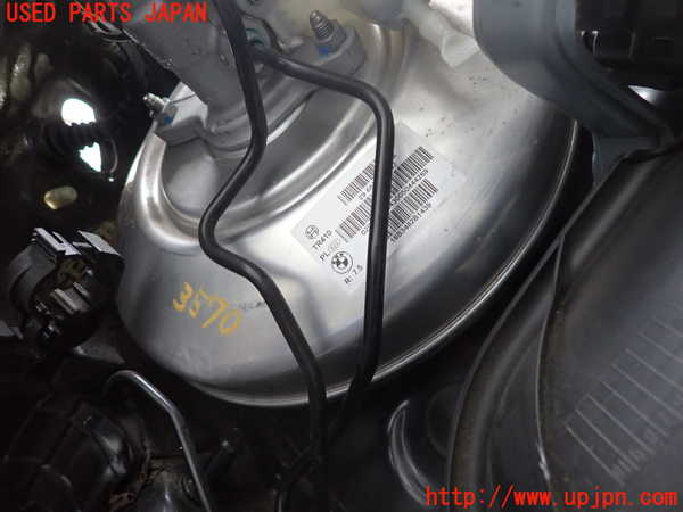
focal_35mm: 25
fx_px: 493
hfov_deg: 69.4
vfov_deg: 54.9
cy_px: 256
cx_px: 342
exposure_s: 1/30
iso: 400
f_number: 2
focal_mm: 4.5
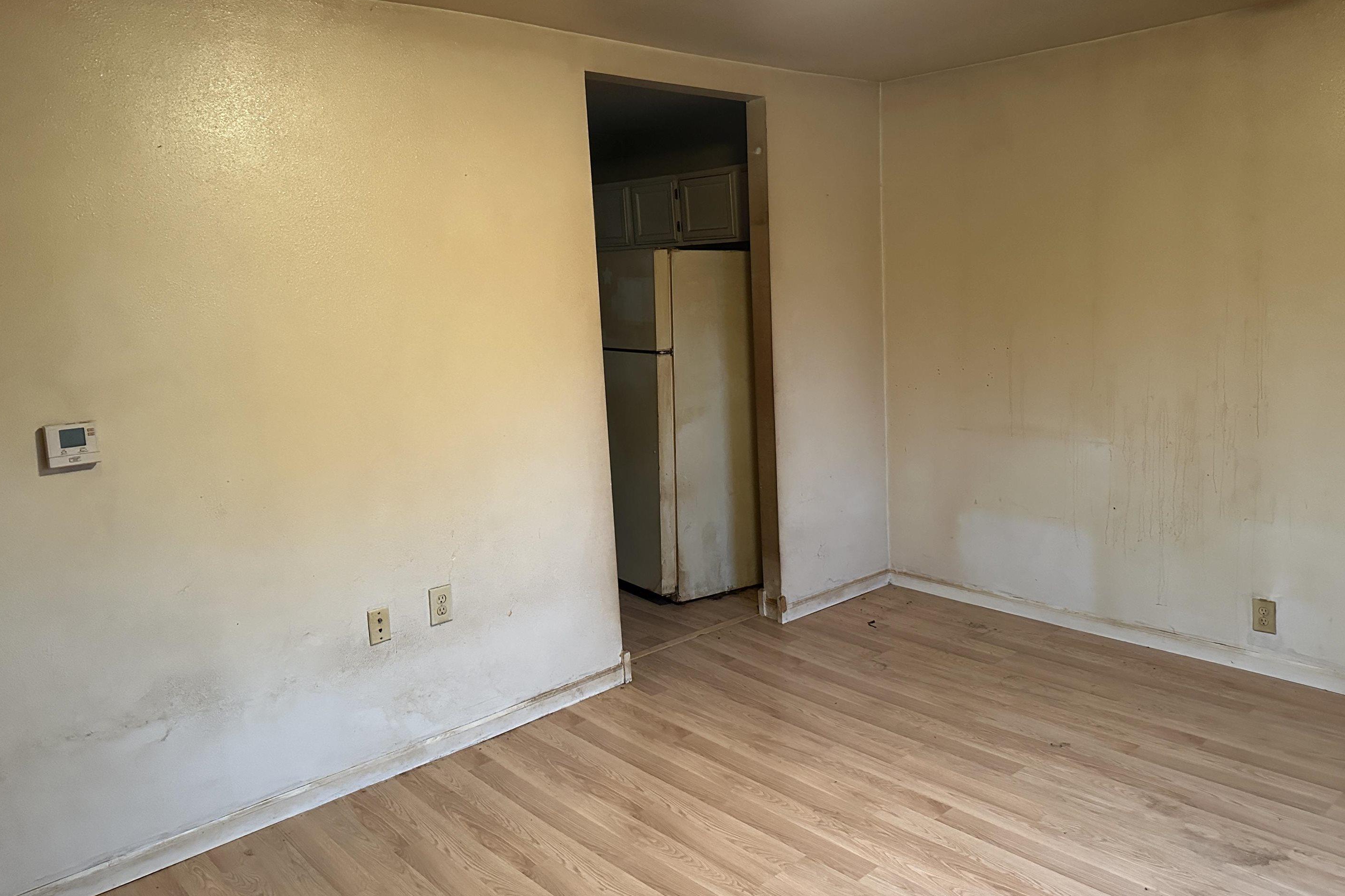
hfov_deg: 67.3
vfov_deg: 47.8
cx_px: 717
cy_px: 398
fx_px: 1009
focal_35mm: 27
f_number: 1.78
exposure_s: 1/60
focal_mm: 6.86
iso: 800
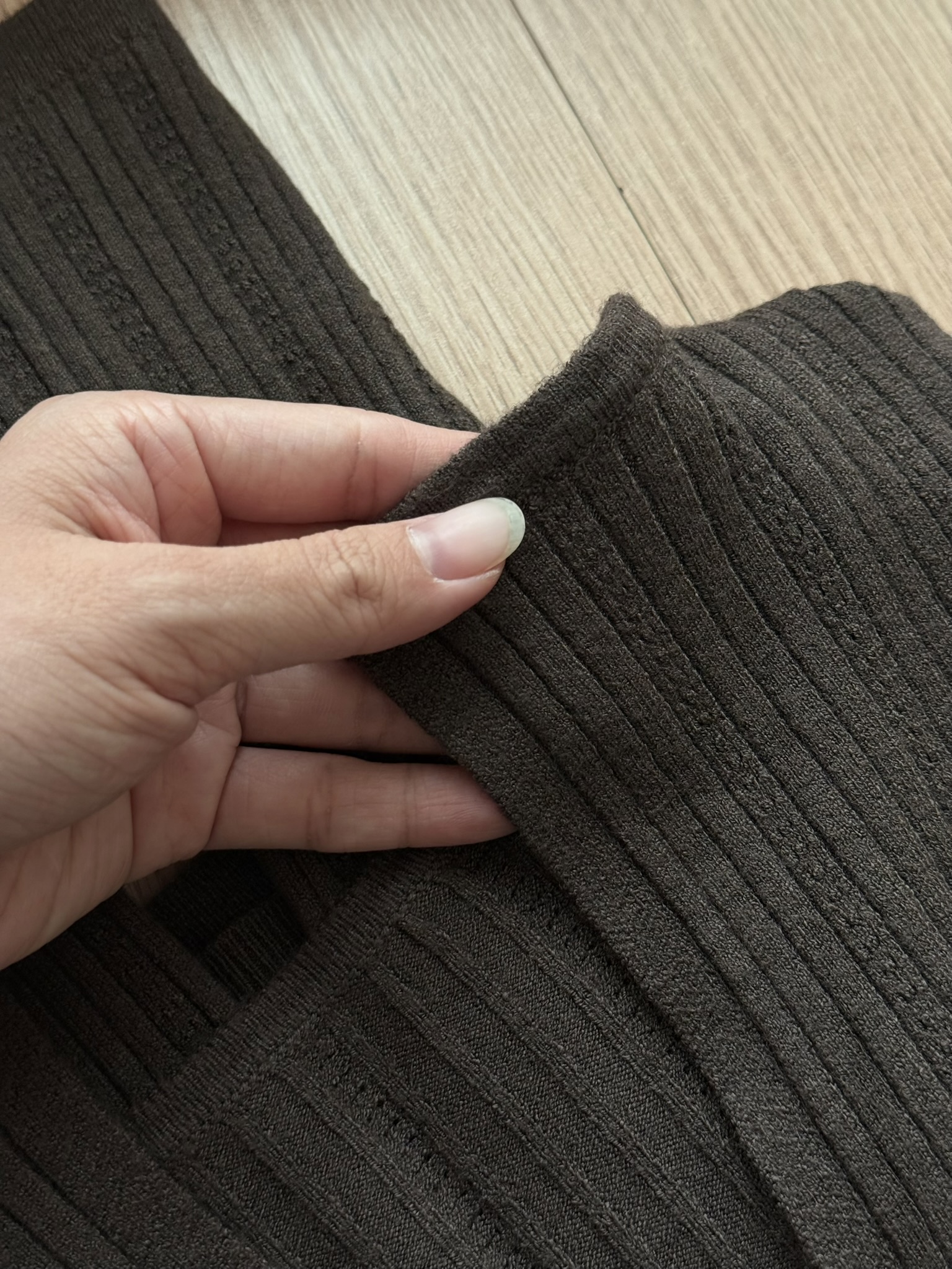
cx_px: 476
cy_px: 634
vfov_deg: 39.7
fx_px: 1760
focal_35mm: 48
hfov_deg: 30.3
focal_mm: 6.76
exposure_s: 1/60
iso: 200
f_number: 1.78
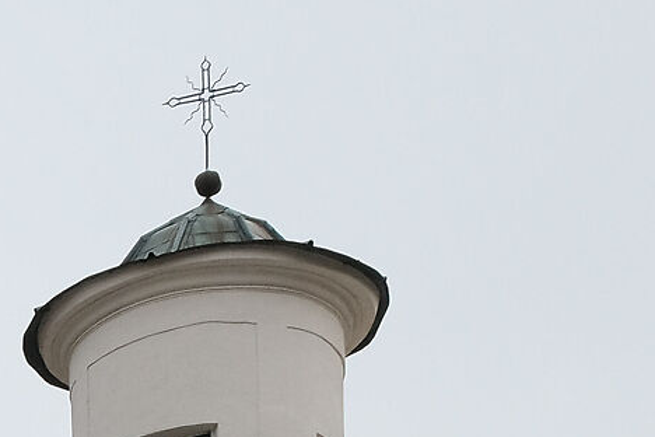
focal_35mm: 164
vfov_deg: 7.9
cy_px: 927
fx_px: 2984
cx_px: -879
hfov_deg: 10.8
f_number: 7.1
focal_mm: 21.4
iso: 800
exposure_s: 1/800
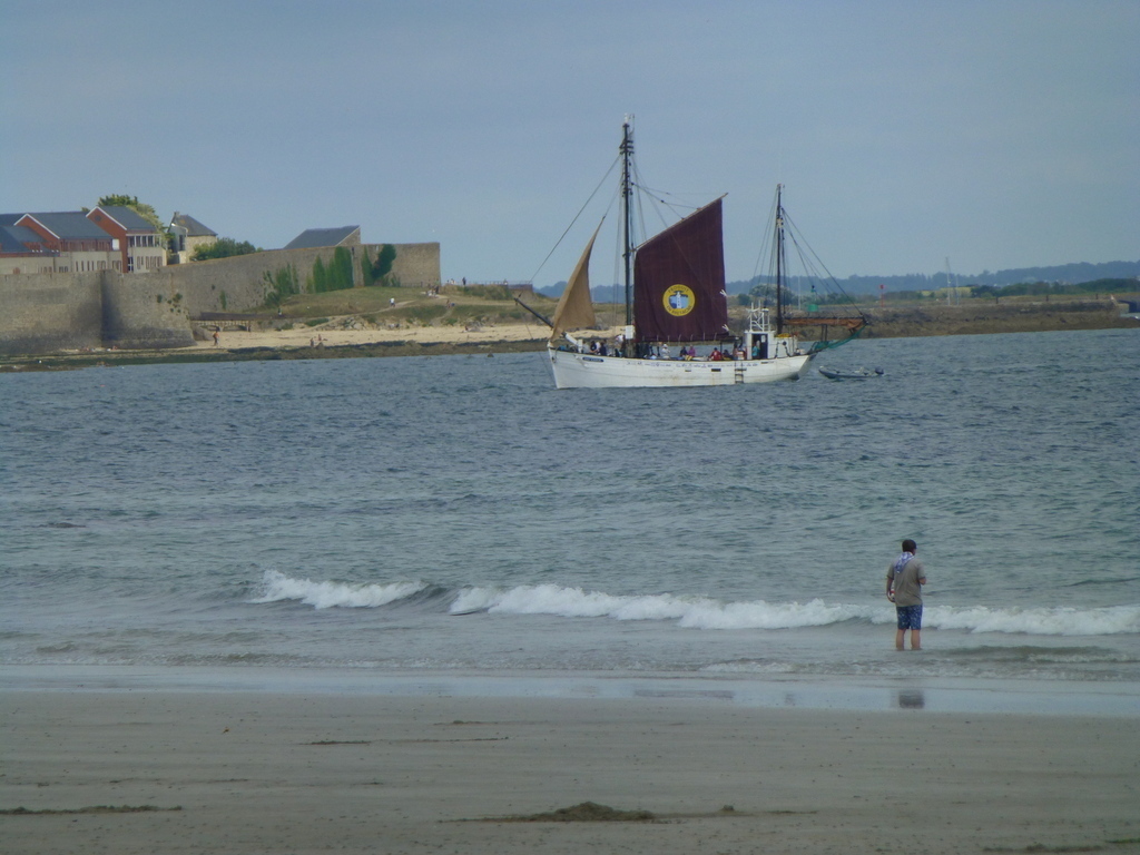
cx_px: 570
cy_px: 428
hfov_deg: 4.6
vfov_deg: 3.4
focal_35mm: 434
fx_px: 14293
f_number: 6.2
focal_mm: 77.4
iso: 100
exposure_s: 1/320
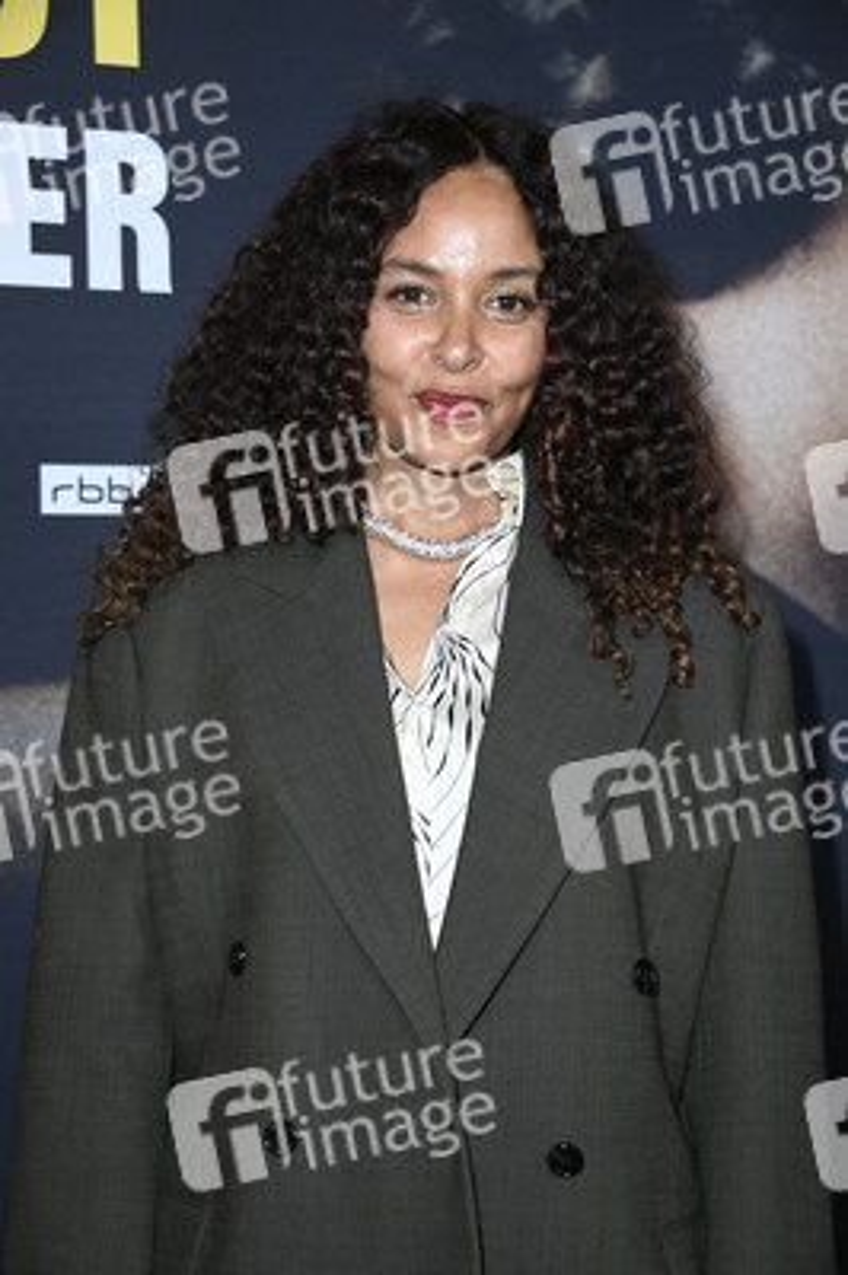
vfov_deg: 28.9
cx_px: 424
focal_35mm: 70
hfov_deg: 19.4
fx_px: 2477
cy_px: 638
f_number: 5.6
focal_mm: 70
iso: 1250
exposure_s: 1/250
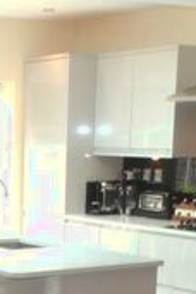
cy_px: 338
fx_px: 833
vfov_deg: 19.1
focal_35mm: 102
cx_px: -40
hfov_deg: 13.1
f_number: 4.1
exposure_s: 1/30
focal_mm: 4.3
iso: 140
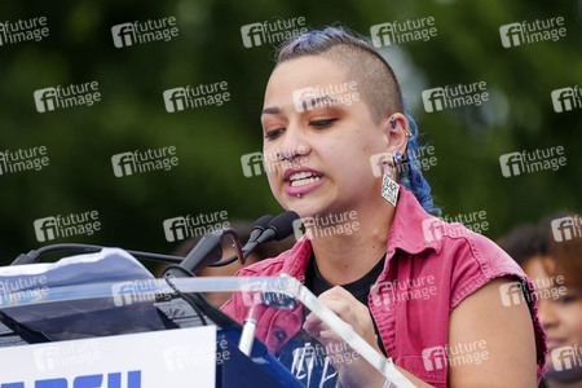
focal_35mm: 391
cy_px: 194
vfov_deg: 3.5
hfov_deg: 5.3
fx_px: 6321
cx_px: 291
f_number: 8
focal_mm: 391
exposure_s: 1/500
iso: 400
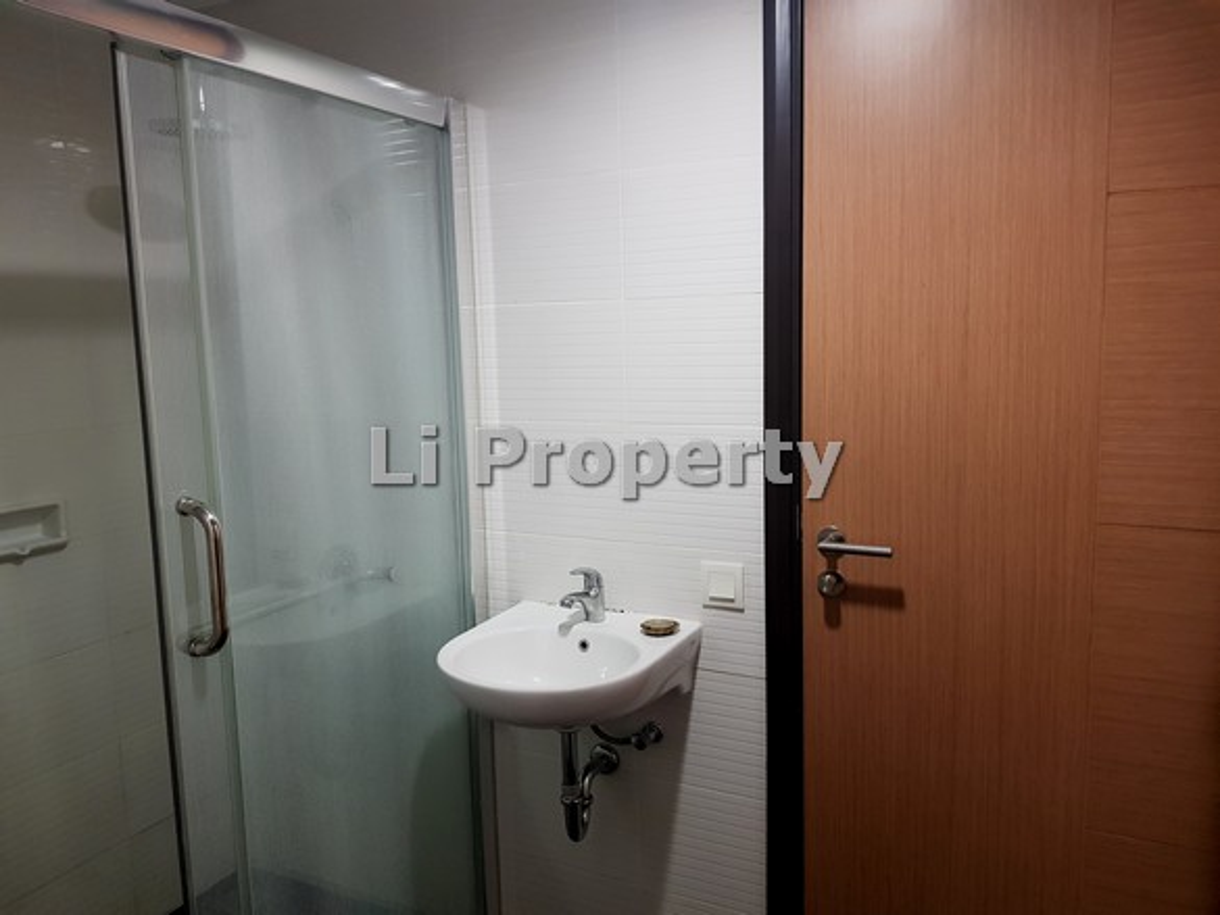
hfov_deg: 67.3
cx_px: 610
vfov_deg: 53.1
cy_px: 458
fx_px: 917
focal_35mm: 26
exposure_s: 1/33
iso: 250
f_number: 1.7
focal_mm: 4.3
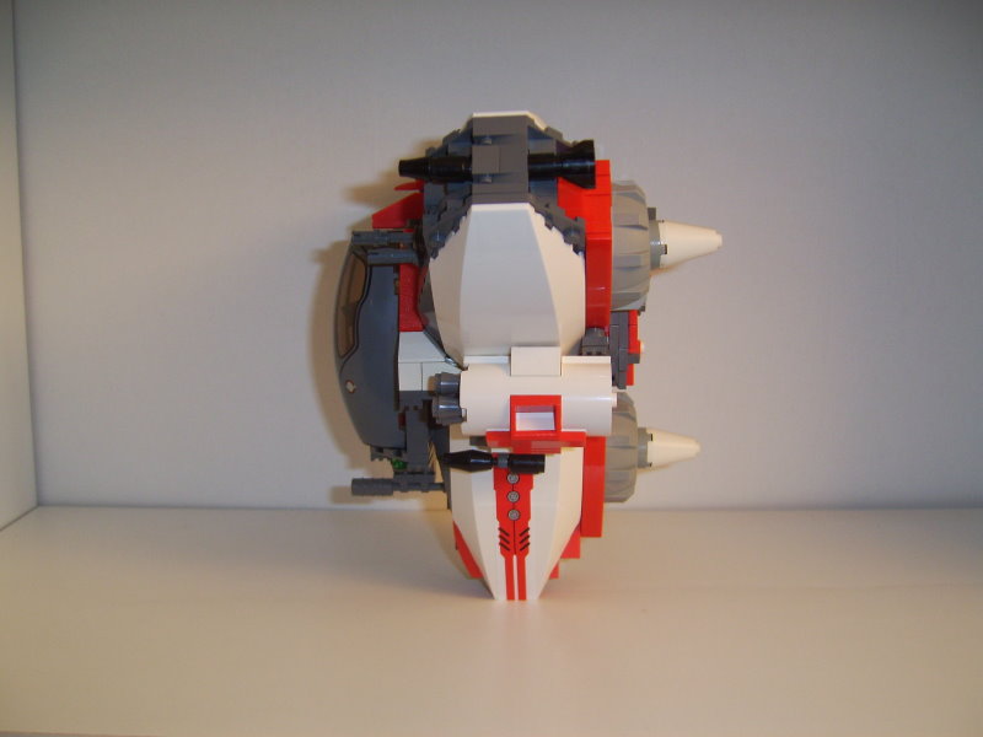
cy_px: 368
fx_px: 1079
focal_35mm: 38
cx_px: 492
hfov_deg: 49.0
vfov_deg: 37.7
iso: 100
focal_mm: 7.8
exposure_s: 1/30
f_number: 2.8
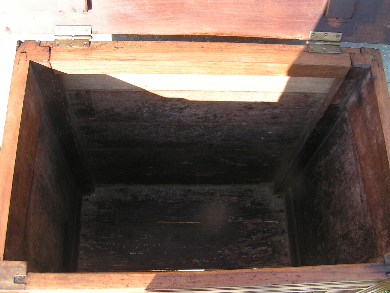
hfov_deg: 49.0
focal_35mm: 38
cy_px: 146
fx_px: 428
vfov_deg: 37.7
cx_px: 195
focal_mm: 5.8
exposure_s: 1/80
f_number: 3.5
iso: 50
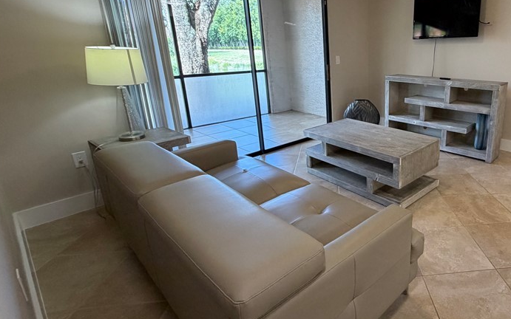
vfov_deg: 54.8
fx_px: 306
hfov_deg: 75.0
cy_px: 132
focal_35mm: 22
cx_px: 370
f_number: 2.2
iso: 320
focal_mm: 2.22
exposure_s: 1/120
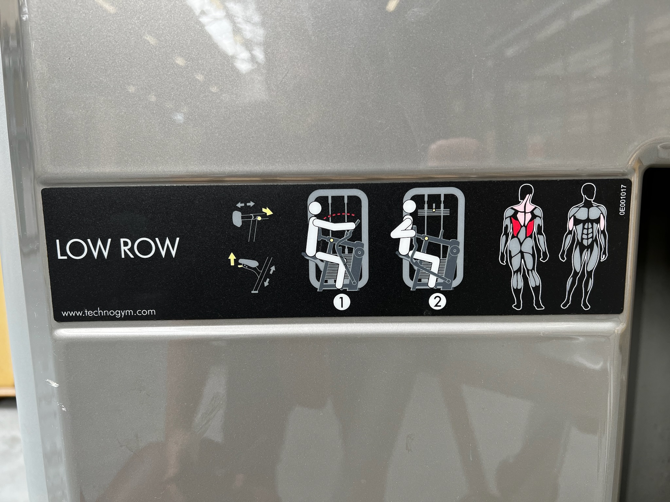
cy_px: 251
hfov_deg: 67.3
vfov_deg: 53.1
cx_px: 335
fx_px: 503
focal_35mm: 26
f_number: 1.5
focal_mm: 5.7
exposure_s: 1/100
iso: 50
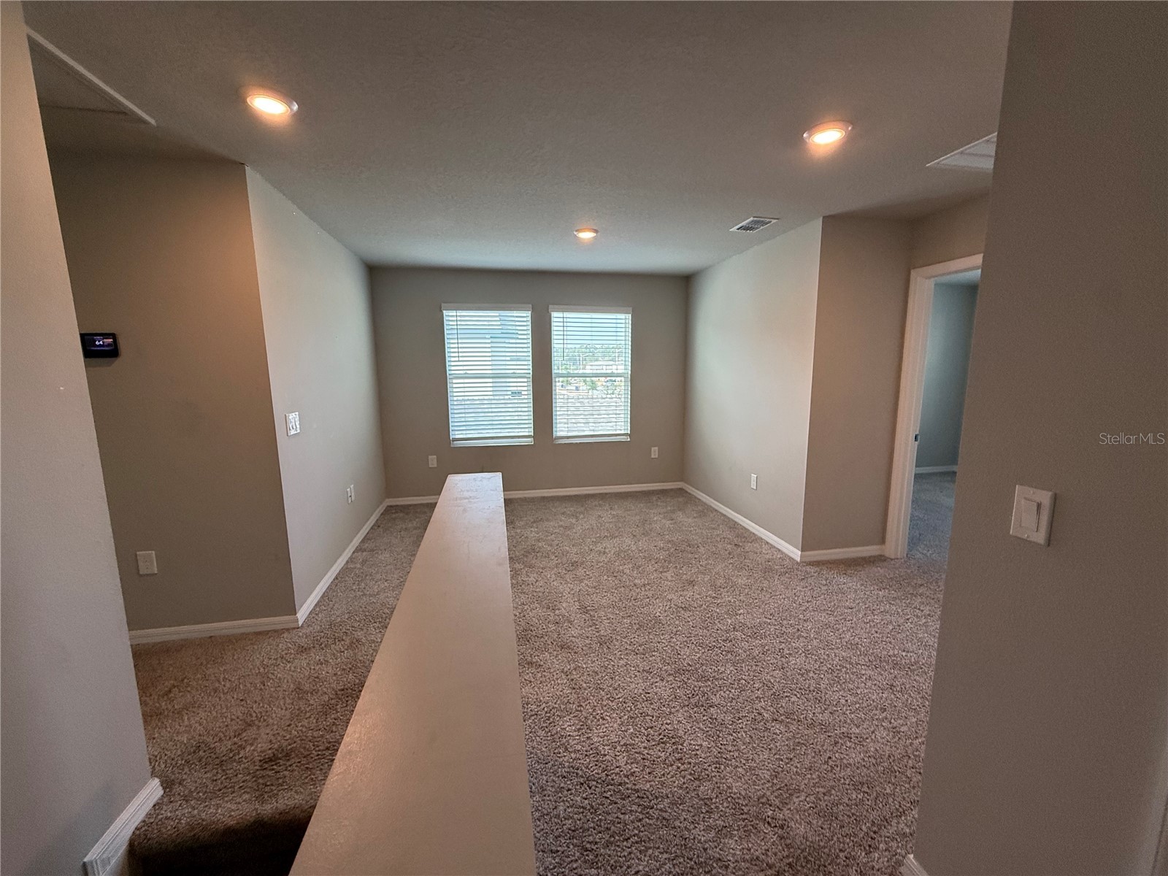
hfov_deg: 102.1
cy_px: 438
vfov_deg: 85.7
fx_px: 472
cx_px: 584
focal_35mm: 14
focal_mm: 2.22
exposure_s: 1/120
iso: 200
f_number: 2.2
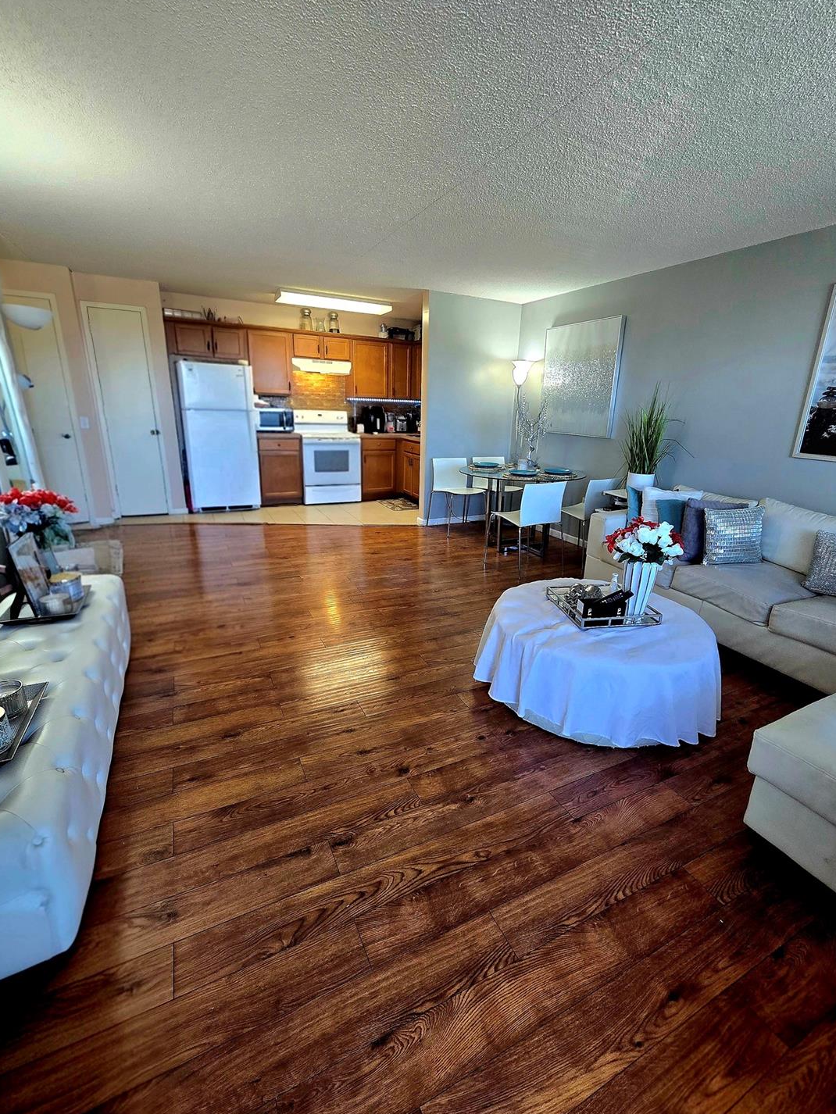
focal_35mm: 14
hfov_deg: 85.7
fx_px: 451
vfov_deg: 102.0
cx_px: 431
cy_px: 583
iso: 200
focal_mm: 2.2
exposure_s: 1/60.2
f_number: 2.2
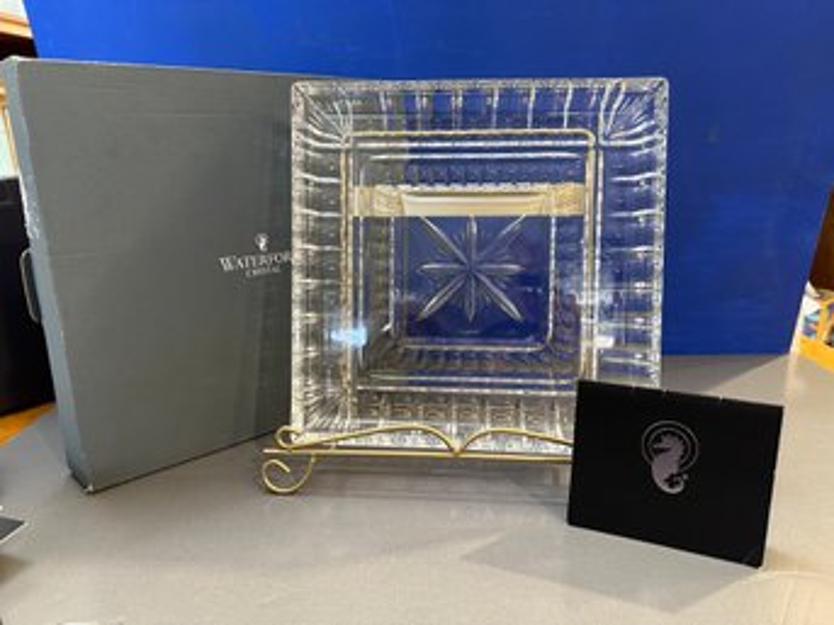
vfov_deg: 56.8
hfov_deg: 71.6
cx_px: 417
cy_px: 312
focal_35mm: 24
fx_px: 578
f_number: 1.78
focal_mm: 6.86
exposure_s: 1/60
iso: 640
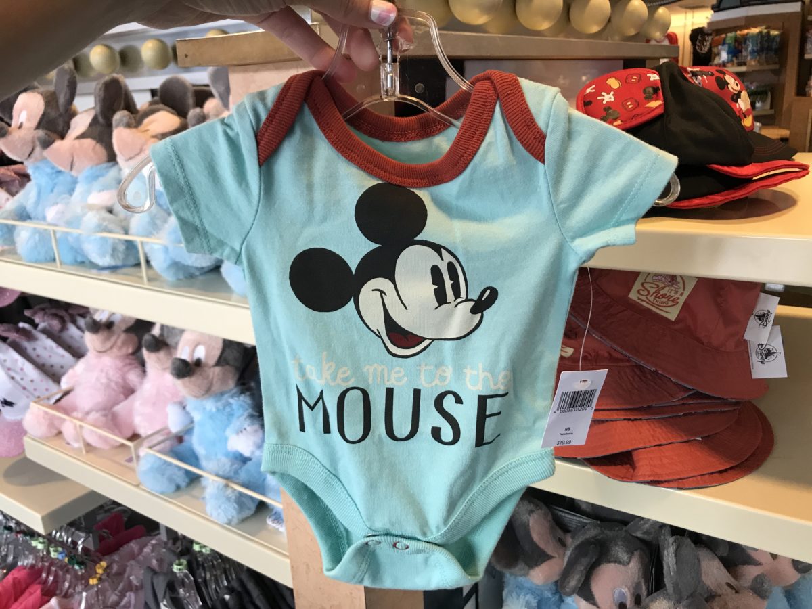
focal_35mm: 28
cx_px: 406
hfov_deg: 63.4
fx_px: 657
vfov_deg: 49.7
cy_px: 304
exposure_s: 1/30
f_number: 1.8
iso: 25
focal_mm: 3.99
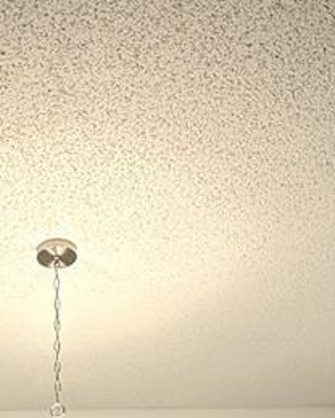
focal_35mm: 63
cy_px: 619
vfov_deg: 24.0
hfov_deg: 23.6
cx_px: 42
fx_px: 781
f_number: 2.2
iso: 100
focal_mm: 2.22
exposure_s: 1/120
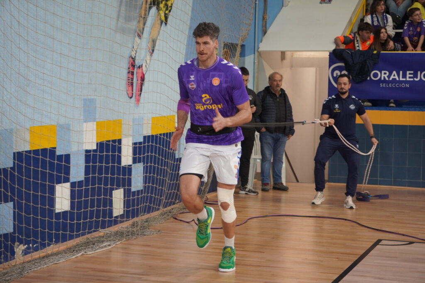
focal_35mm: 82
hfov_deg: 24.6
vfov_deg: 16.5
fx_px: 973
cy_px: 142
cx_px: 212
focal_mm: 55
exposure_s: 1/160
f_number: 4.5
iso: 640
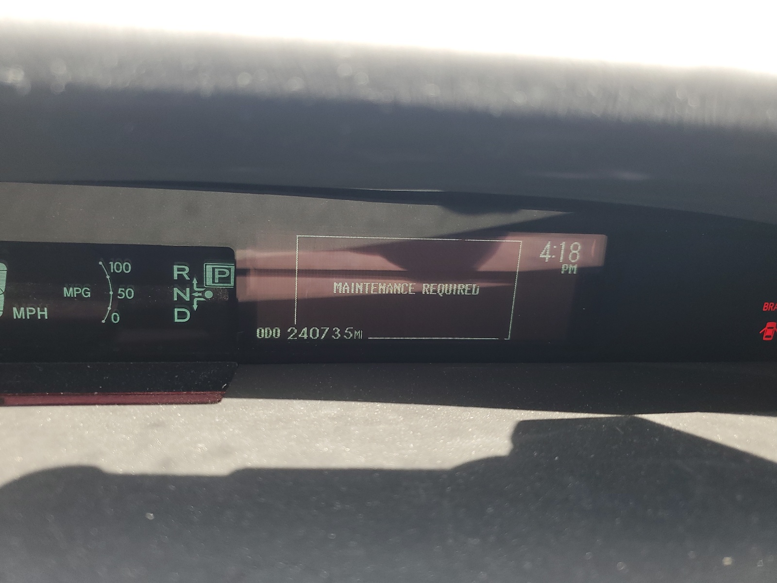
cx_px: 388
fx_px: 584
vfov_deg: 53.1
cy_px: 292
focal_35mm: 26
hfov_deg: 67.3
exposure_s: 1/120
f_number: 1.5
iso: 54
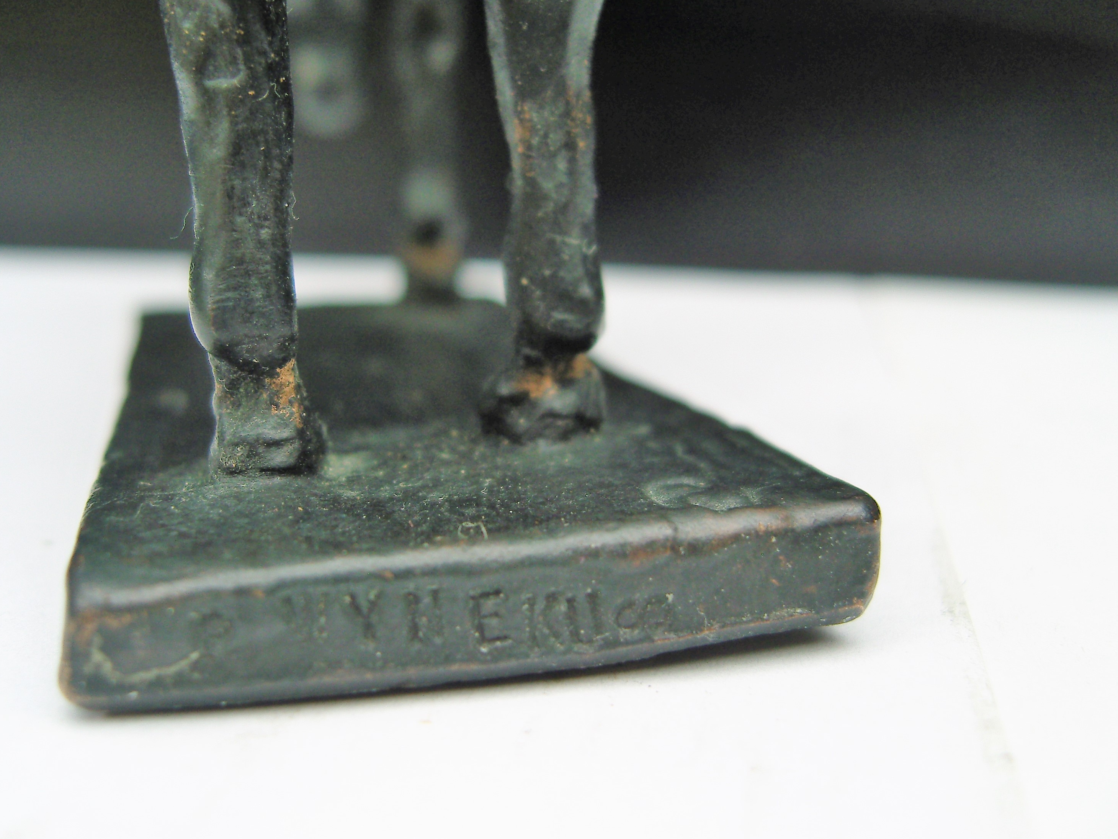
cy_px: 393
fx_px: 1227
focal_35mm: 38
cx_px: 499
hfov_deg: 48.9
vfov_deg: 37.7
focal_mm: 7.3
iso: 100
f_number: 2.8
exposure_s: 1/160
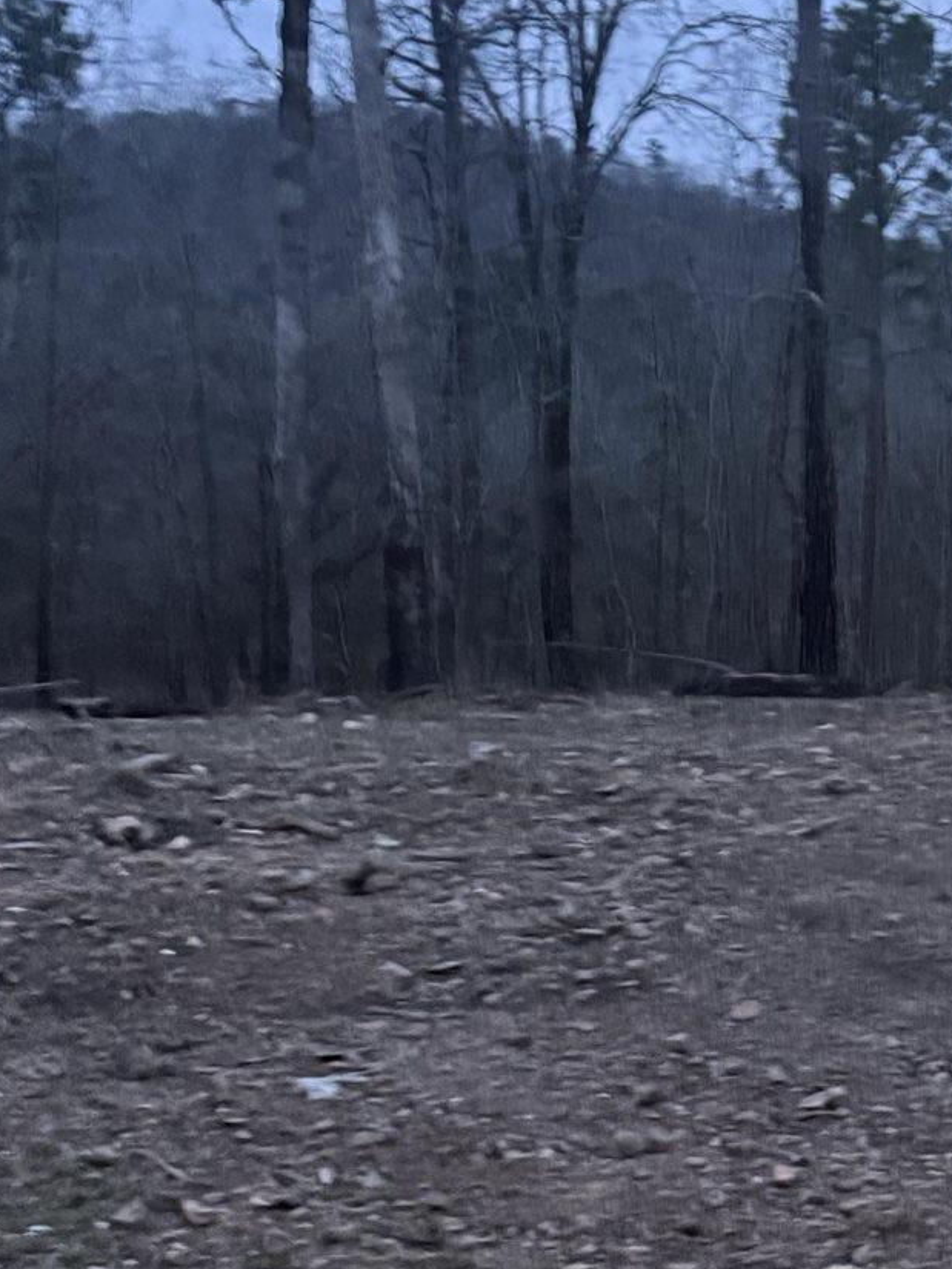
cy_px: 585
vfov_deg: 29.0
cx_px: 1295
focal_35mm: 67
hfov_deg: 19.9
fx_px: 2456
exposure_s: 1/40
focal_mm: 6.76
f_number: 1.78
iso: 1000
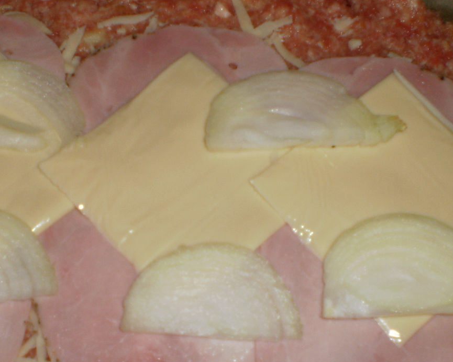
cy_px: 248
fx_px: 871
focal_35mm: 65
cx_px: 193
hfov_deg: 29.1
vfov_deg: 23.4
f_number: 3.1
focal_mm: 6.3
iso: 125
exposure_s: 1/30
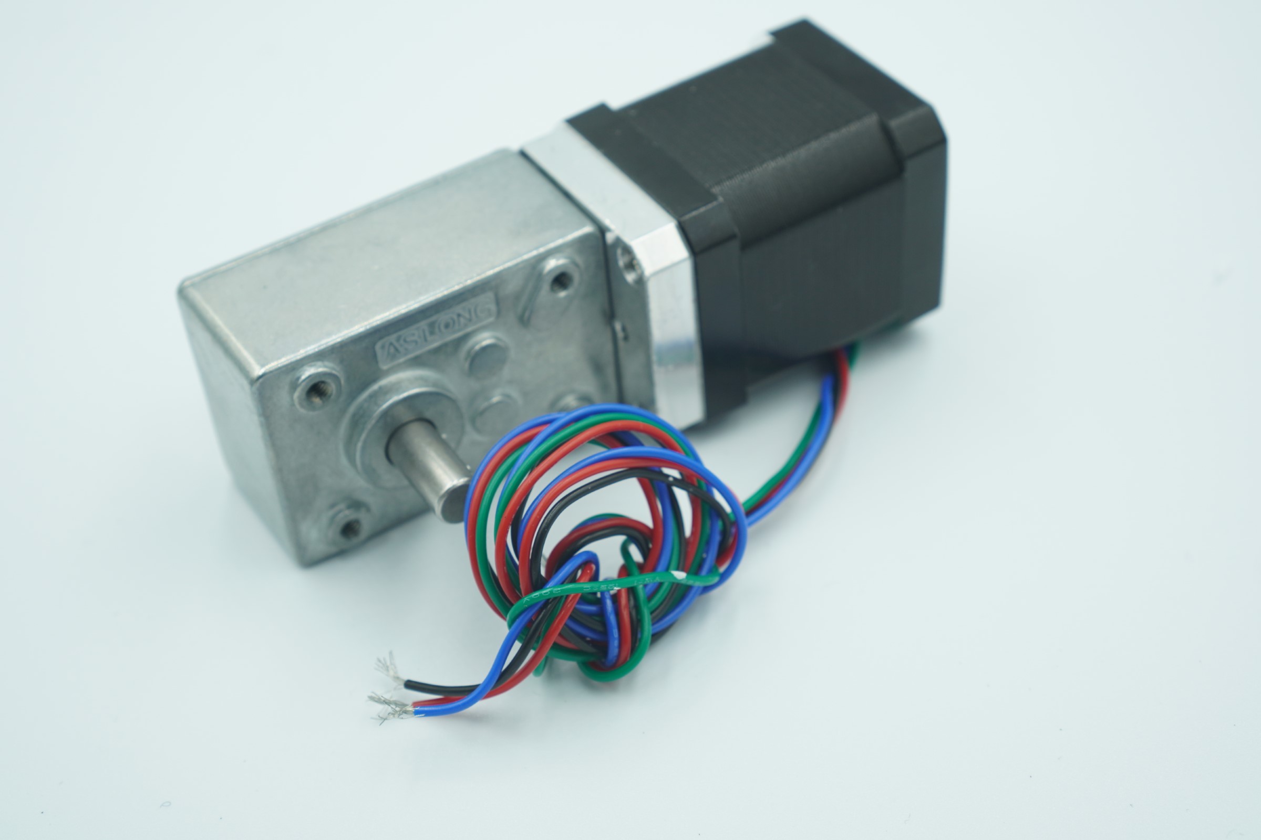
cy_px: 420
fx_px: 1839
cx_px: 630
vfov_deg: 25.8
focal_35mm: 52
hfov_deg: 37.9
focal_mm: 35
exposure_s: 1/125
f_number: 5.6
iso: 200
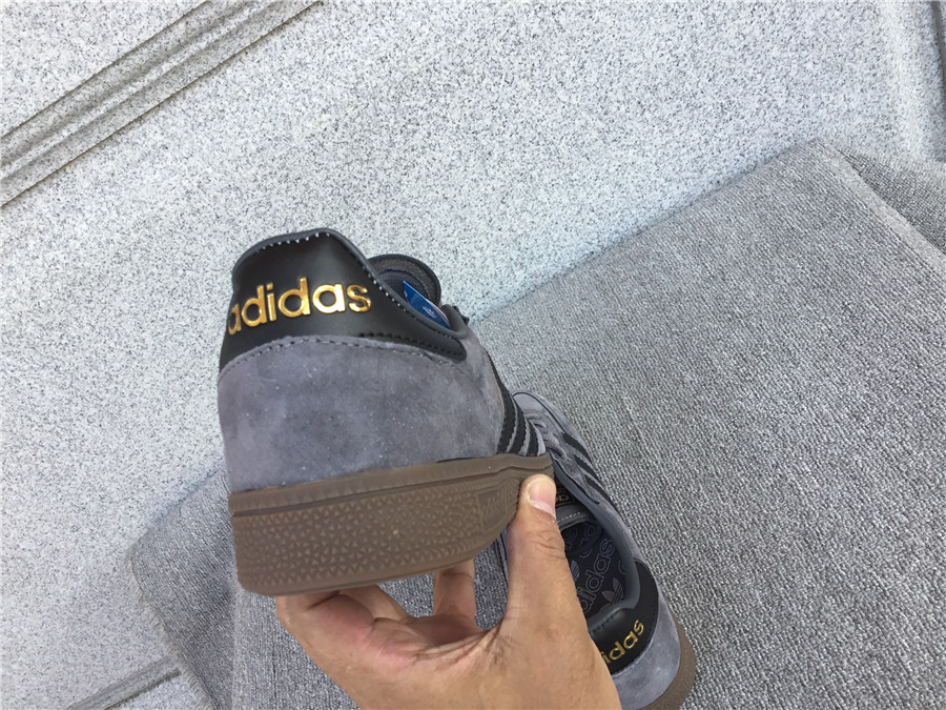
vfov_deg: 45.4
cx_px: 473
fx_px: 847
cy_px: 355
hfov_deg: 58.4
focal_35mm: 31
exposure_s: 1/183
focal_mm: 3.3
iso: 25
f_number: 2.4
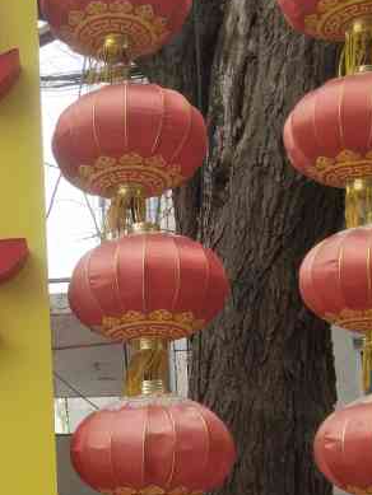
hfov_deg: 19.9
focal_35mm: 72
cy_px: 373
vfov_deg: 26.7
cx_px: 17
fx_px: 1031
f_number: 1.8
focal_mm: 3.95
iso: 108
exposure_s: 1/526
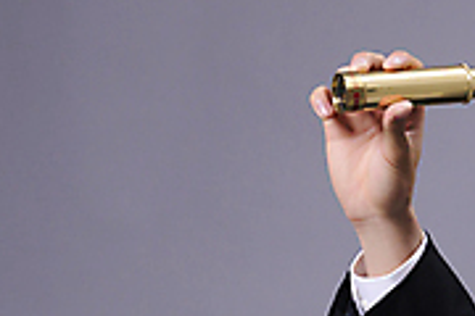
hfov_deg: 8.7
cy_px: 361
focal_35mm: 233
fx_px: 3074
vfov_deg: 5.9
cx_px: 599
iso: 160
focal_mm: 70
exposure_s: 1/125
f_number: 5.6
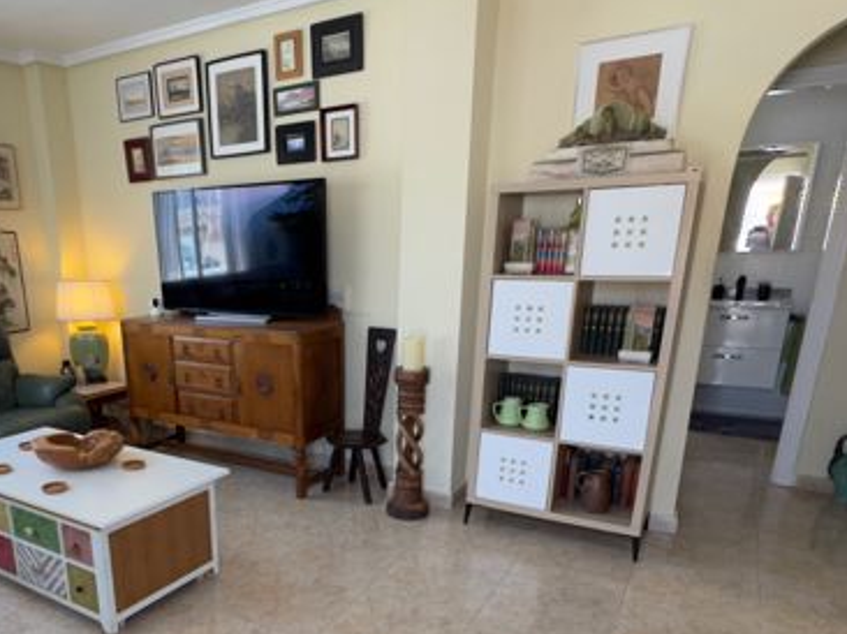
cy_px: 456
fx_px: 660
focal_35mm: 27
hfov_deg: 63.6
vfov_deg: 49.7
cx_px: 279
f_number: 2.2
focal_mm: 2.22
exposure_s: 1/100
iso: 125
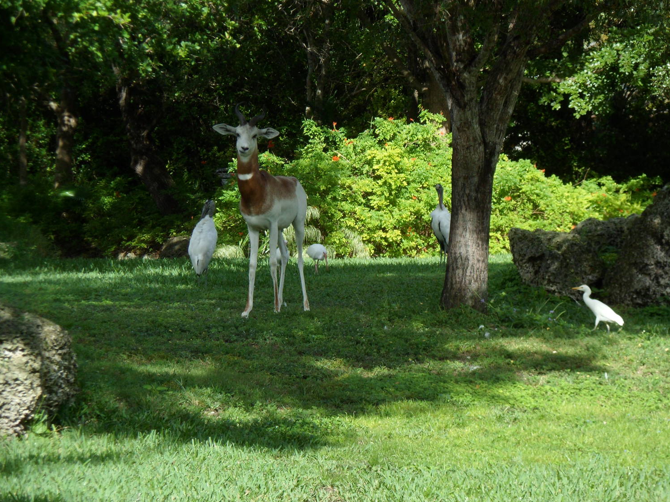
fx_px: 3367
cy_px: 234
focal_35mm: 174
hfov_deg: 11.4
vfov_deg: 8.5
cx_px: 351
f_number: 5.5
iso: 80
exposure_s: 1/250
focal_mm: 28.7
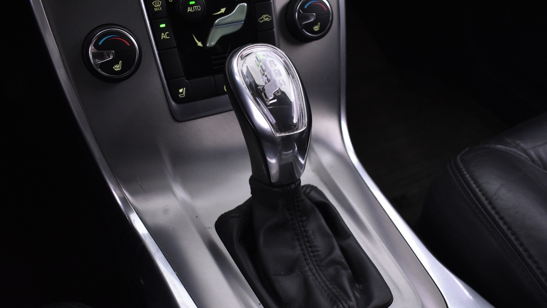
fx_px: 464
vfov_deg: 36.6
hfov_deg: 61.0
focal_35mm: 32
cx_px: 274
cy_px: 179
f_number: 3.5
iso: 1800
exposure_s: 1/30
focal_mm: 20
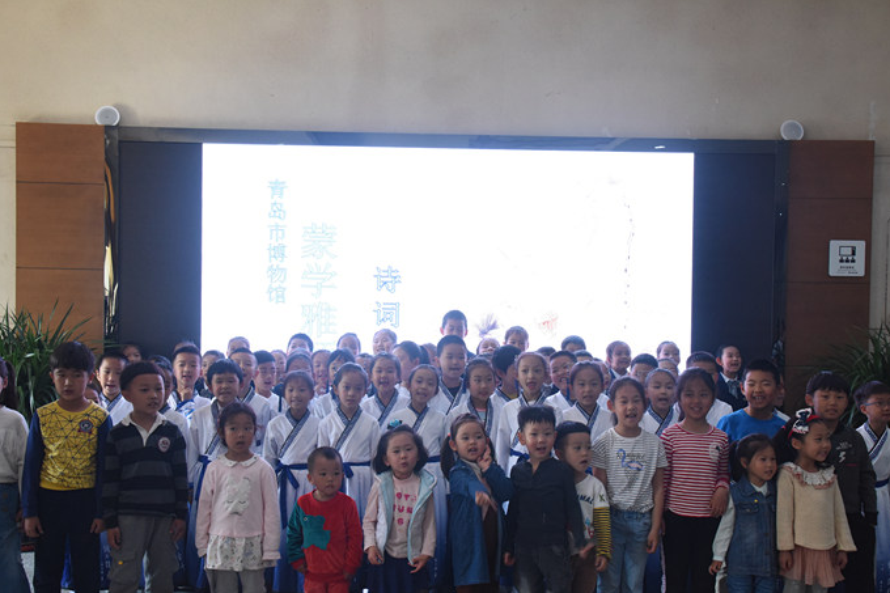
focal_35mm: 40
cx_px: 427
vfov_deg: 33.3
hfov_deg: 48.5
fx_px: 989
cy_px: 348
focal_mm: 34
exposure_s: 1/40
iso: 3200
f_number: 9
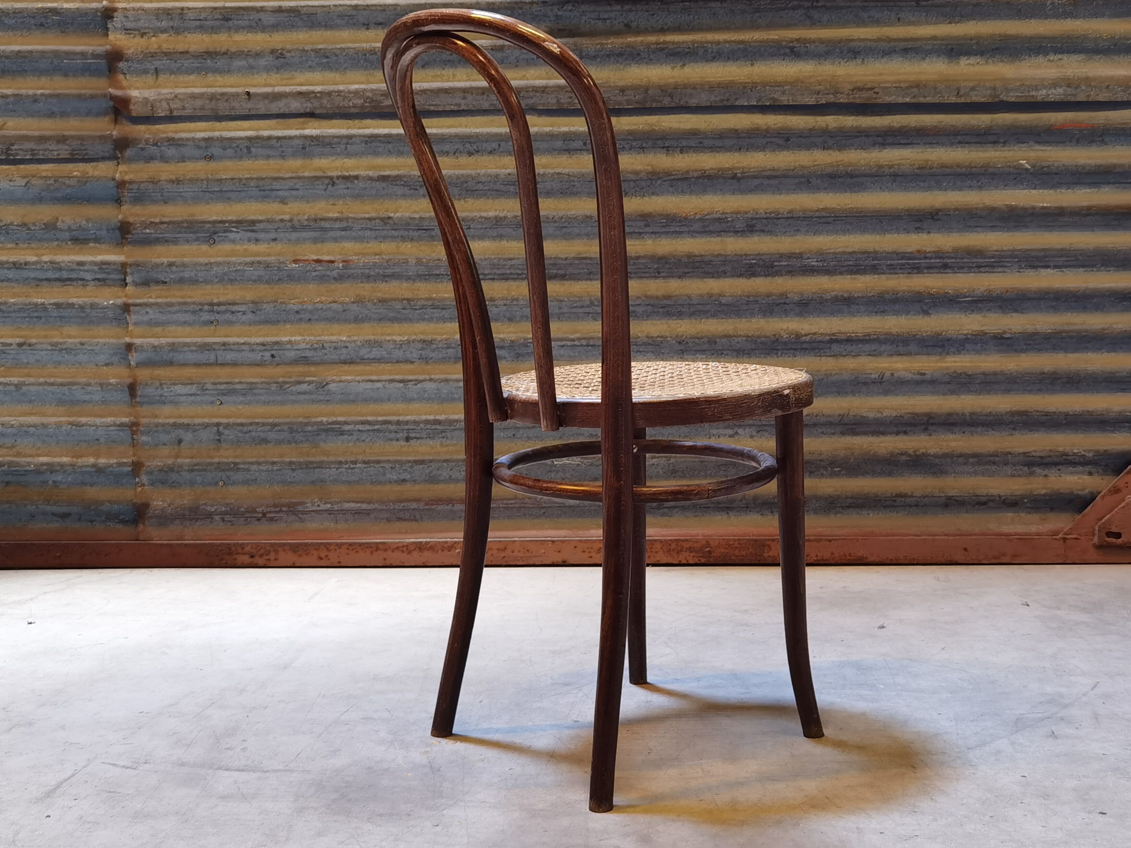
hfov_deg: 40.3
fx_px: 1536
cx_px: 646
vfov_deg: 30.9
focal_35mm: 47
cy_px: 410
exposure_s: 1/33.3
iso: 400
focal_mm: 6.71
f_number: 1.9
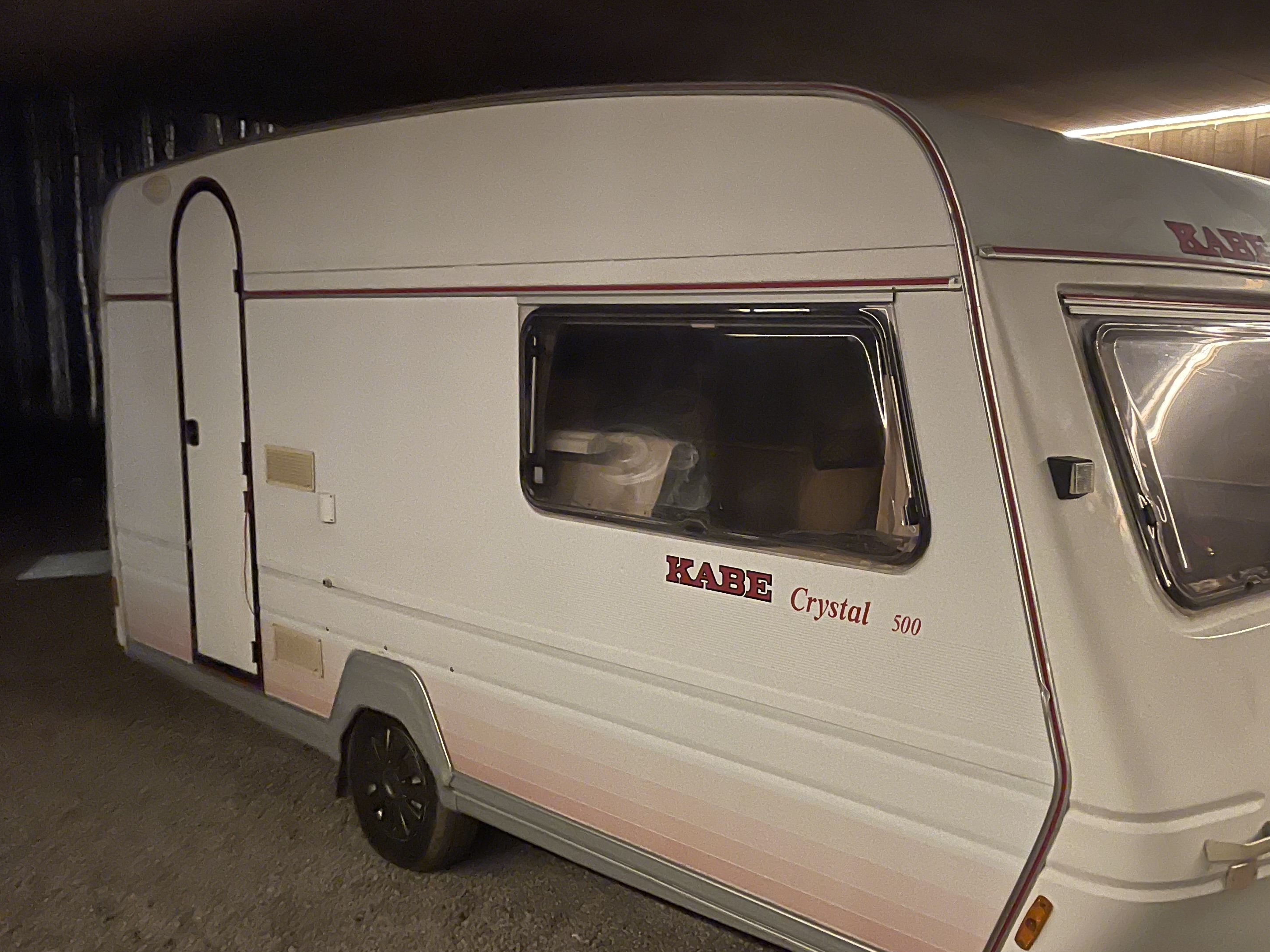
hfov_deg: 52.2
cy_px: 553
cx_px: 774
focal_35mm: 35
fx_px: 1284
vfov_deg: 40.6
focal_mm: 5.1
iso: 1000
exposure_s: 1/23
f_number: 1.6
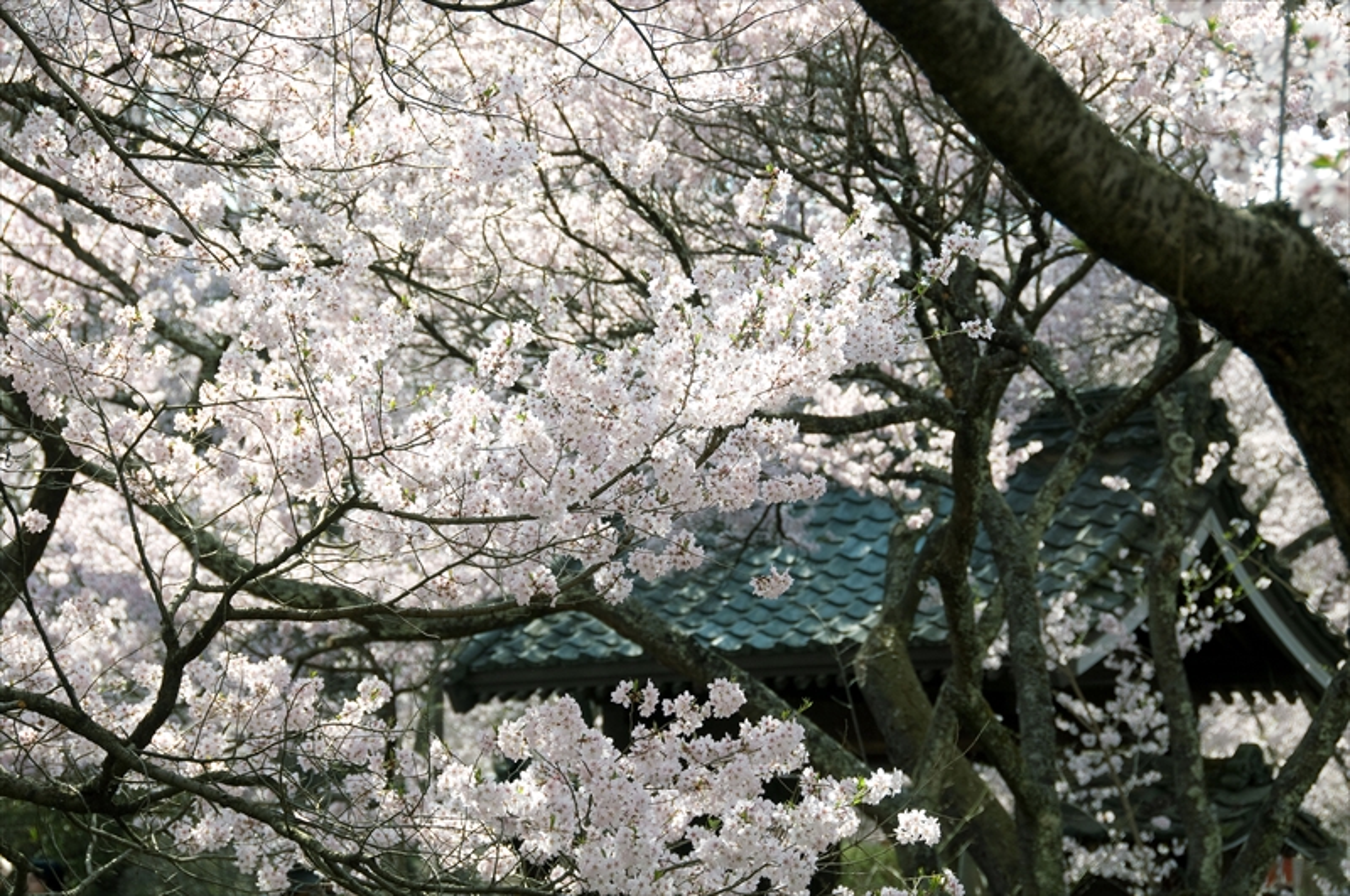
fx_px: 15166
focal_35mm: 405
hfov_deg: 5.1
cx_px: 675
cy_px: 448
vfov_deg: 3.4
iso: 200
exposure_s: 1/250
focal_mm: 270
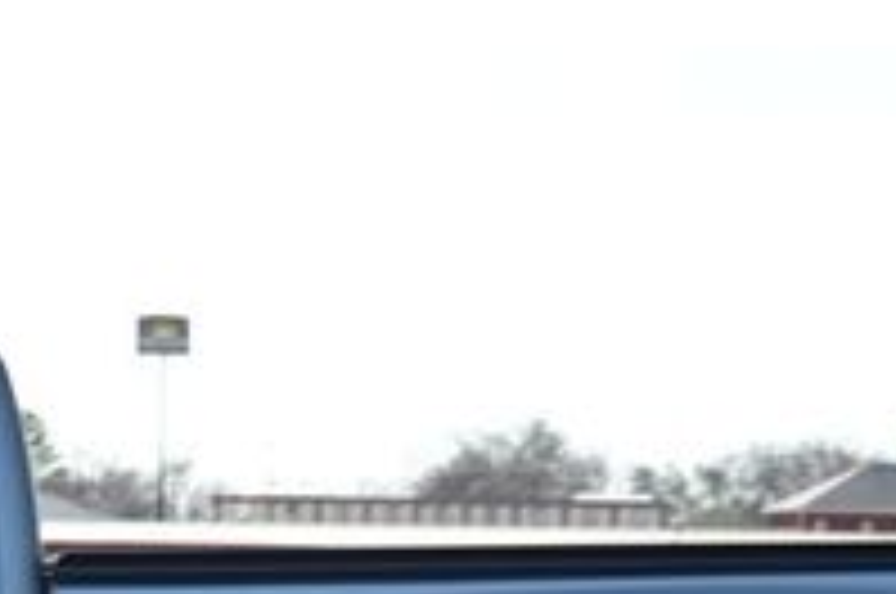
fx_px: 3603
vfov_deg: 9.2
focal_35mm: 145
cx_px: -302
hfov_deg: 13.6
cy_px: 860
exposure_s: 1/80
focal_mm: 30
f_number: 4.5
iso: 100
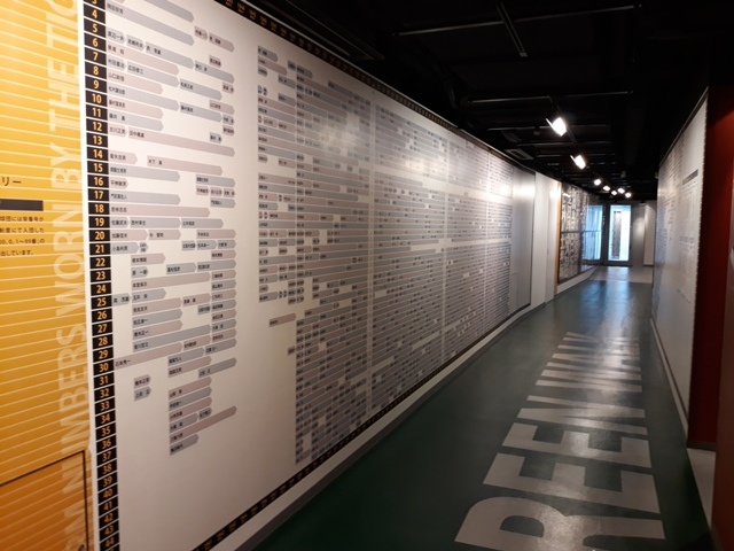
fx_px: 573
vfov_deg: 51.4
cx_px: 367
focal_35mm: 27
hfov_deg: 65.3
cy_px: 276
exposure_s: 1/40
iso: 125
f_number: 1.7
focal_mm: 3.71
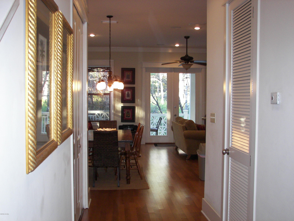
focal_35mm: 44
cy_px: 110
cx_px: 147
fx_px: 374
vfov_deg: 32.9
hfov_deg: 42.9
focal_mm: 7.3
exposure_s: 1/30
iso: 160
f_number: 2.8
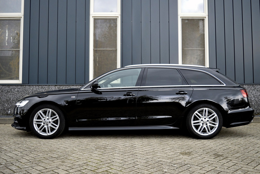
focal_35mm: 34
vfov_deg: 38.4
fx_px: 249
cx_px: 130
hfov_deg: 55.1
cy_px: 87
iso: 400
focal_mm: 23
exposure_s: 1/60
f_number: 4
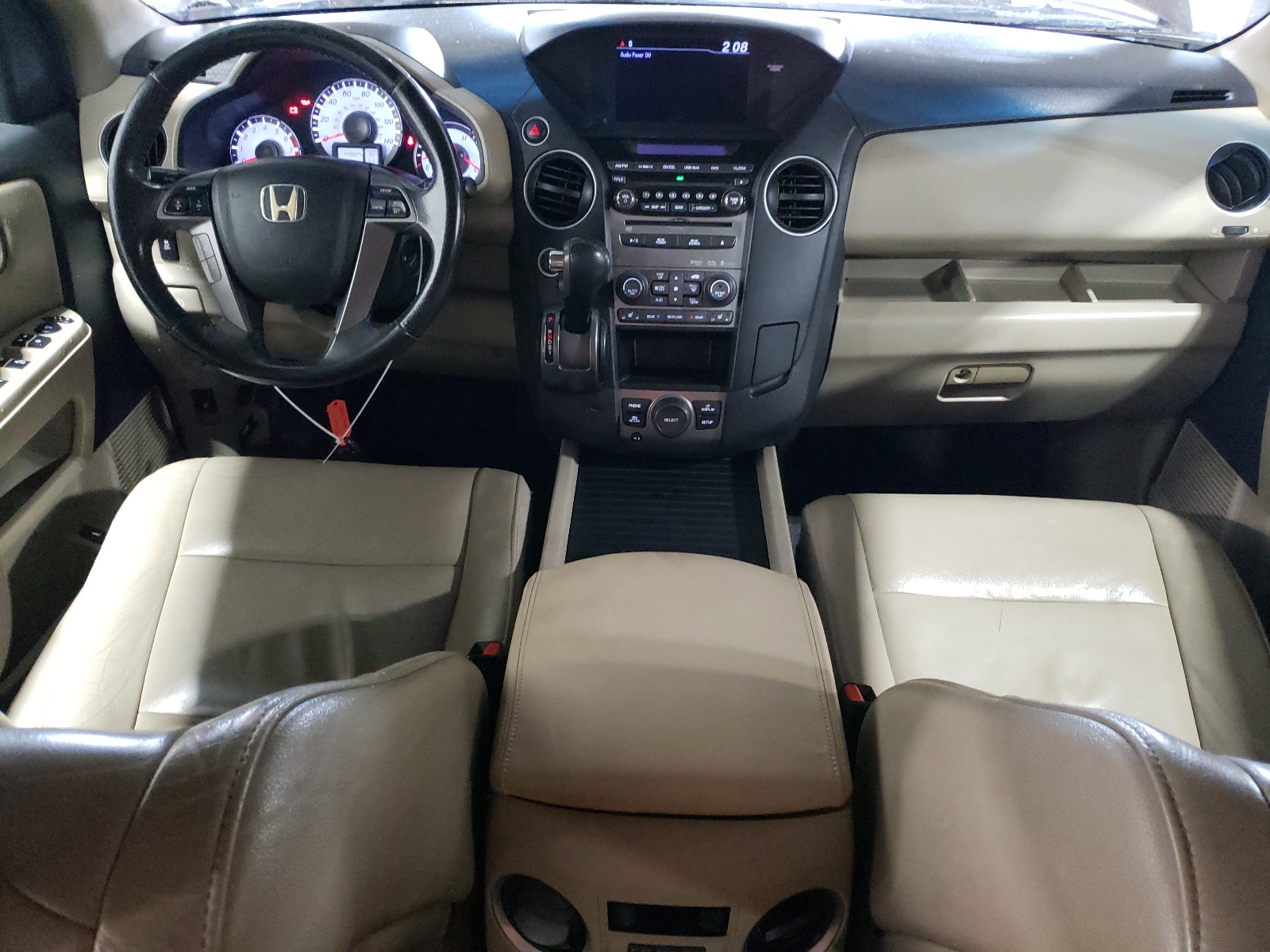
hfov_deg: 67.3
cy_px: 476
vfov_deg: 53.1
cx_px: 635
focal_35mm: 26
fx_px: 954
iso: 639
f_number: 1.5
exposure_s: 1/24
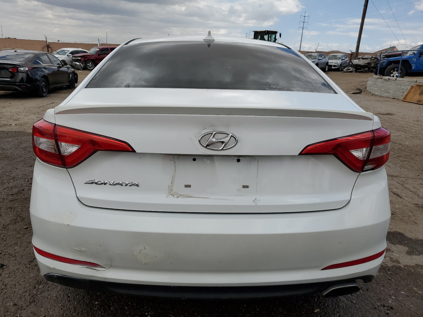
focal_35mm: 26
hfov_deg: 67.3
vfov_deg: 53.1
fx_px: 318
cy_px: 158
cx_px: 212
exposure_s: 1/5000
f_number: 1.5
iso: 50
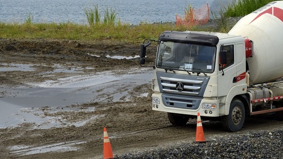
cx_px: 63
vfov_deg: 4.5
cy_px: -79
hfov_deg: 8.0
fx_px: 2018
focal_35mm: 269
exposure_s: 1/320
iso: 200
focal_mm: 100
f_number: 11
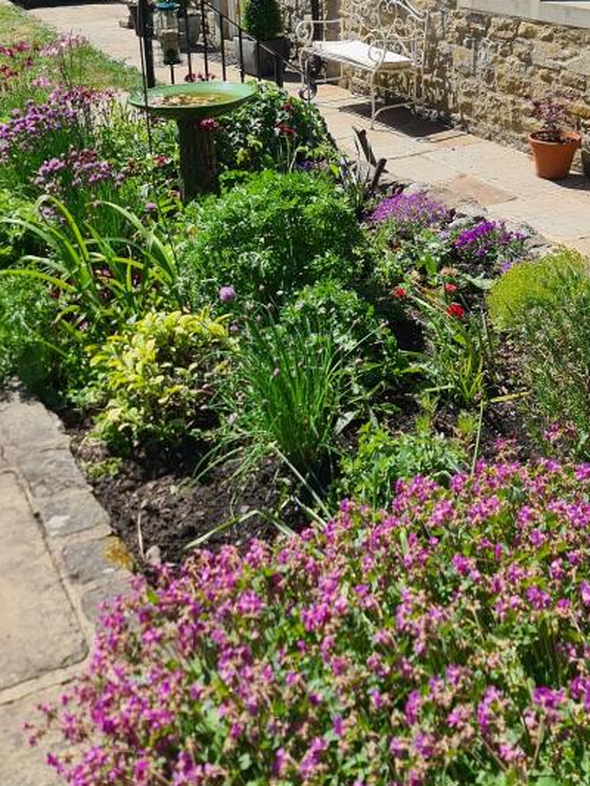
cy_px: 156
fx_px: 1090
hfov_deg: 30.3
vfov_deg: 38.2
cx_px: 327
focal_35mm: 48
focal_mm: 7
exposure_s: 1/890
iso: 50
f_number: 1.8
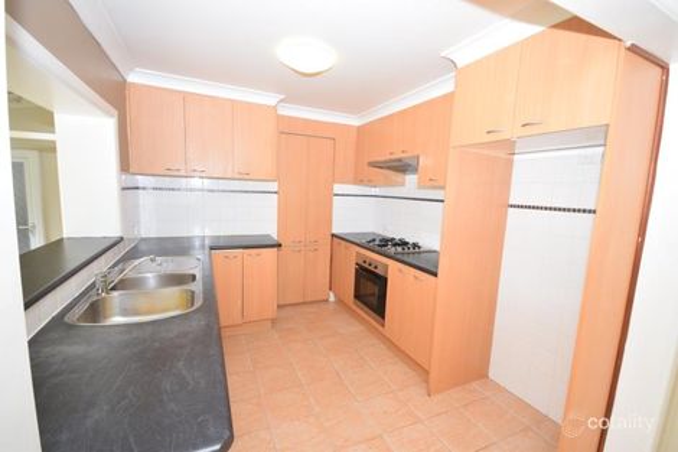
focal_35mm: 15
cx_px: 339
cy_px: 226
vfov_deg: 77.3
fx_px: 282
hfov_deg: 100.4
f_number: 4.5
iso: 800
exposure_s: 1/80
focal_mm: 10
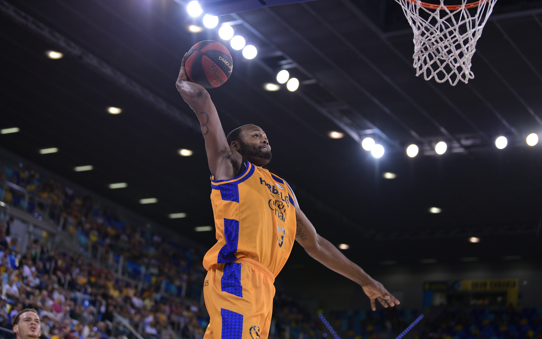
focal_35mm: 72
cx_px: 269
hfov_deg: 28.6
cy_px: 176
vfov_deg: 18.1
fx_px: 1064
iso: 1250
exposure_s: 1/800
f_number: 2.8
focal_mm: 70
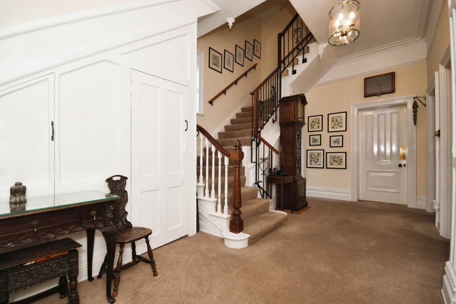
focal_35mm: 15
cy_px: 152
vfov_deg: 77.3
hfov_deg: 100.4
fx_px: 190
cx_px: 228
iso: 400
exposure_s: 1/30
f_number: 8
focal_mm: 10
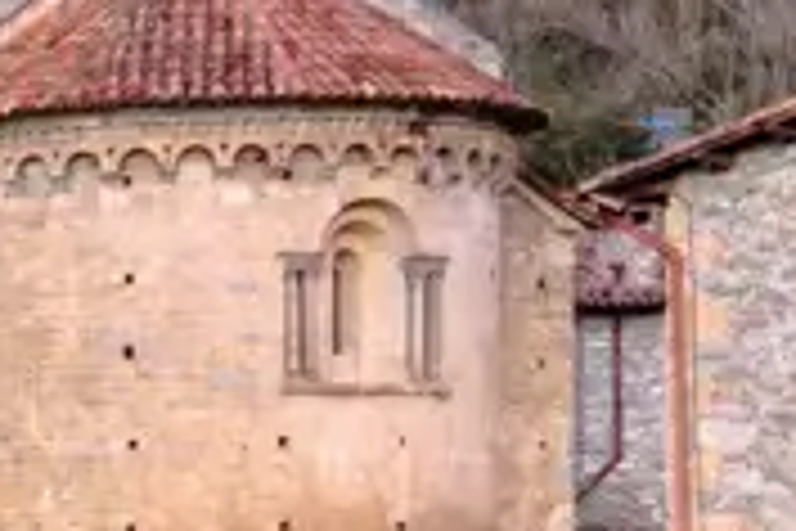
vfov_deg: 7.5
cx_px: -1214
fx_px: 4046
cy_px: 72
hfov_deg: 9.7
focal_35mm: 183
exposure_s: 15
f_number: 16
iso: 100
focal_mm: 18
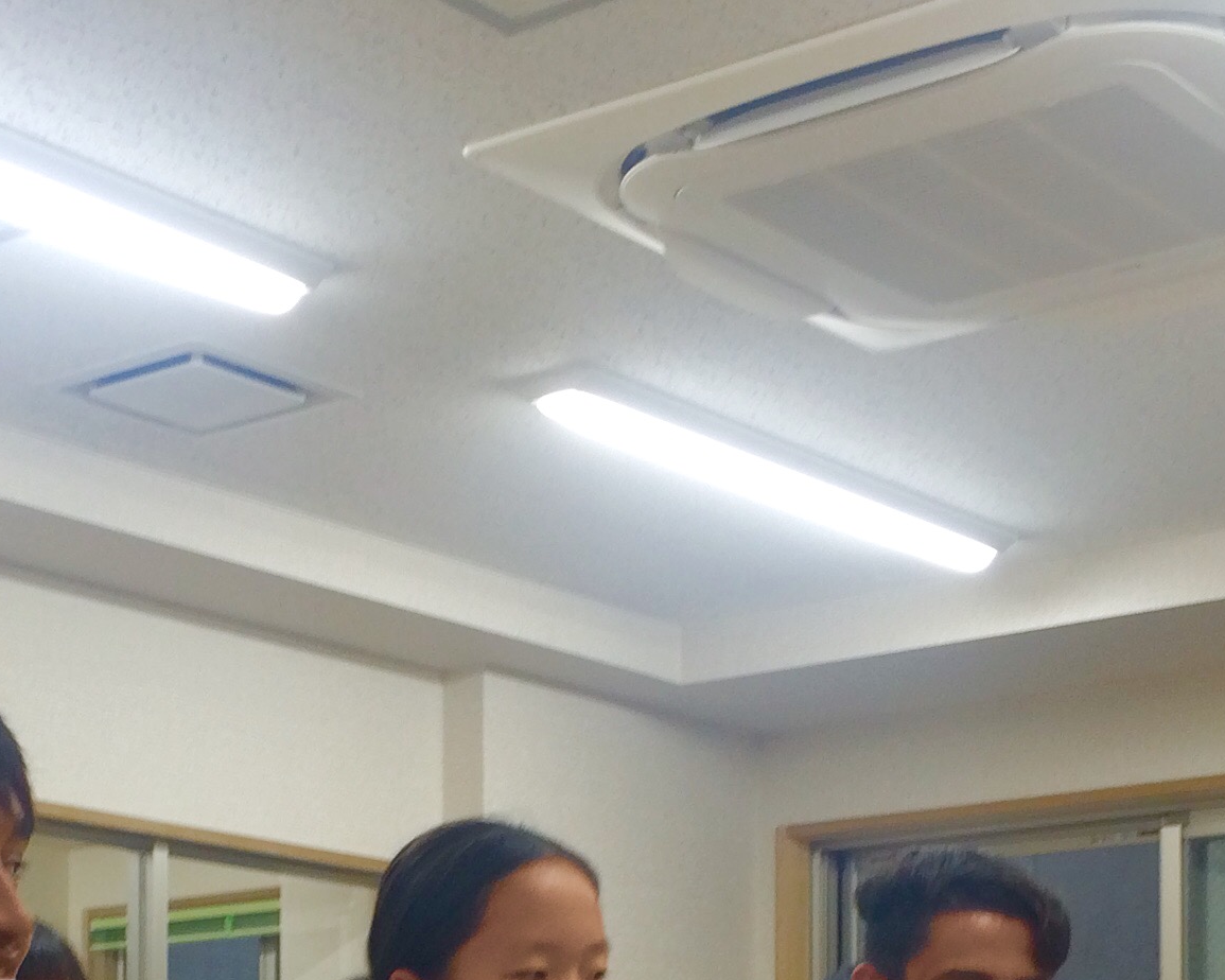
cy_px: 1212
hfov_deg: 23.8
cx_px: 432
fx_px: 2900
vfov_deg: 18.1
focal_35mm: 80
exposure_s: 1/30
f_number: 2.2
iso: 32
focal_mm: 4.15
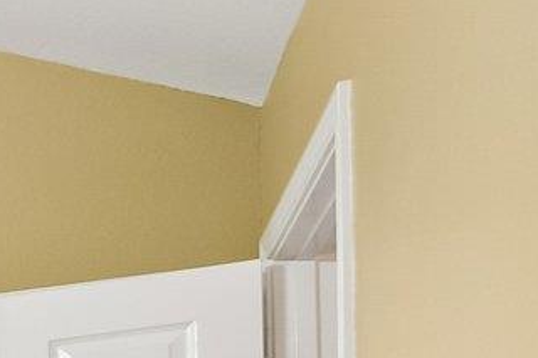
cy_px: 675
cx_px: -1042
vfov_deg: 12.7
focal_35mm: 96
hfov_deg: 11.8
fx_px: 1434
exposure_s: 1/4
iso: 400
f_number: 8
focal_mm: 10
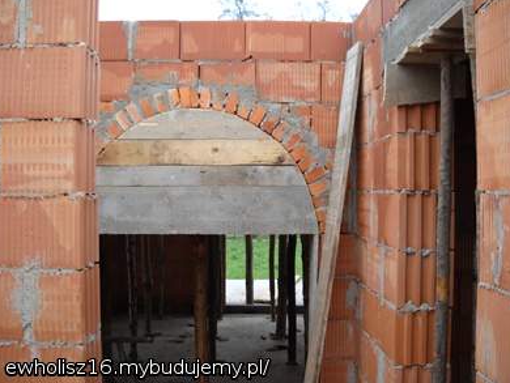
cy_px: 192
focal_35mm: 42
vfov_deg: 34.4
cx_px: 252
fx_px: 619
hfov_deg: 44.8
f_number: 3.1
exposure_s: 1/60
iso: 77
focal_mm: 6.72
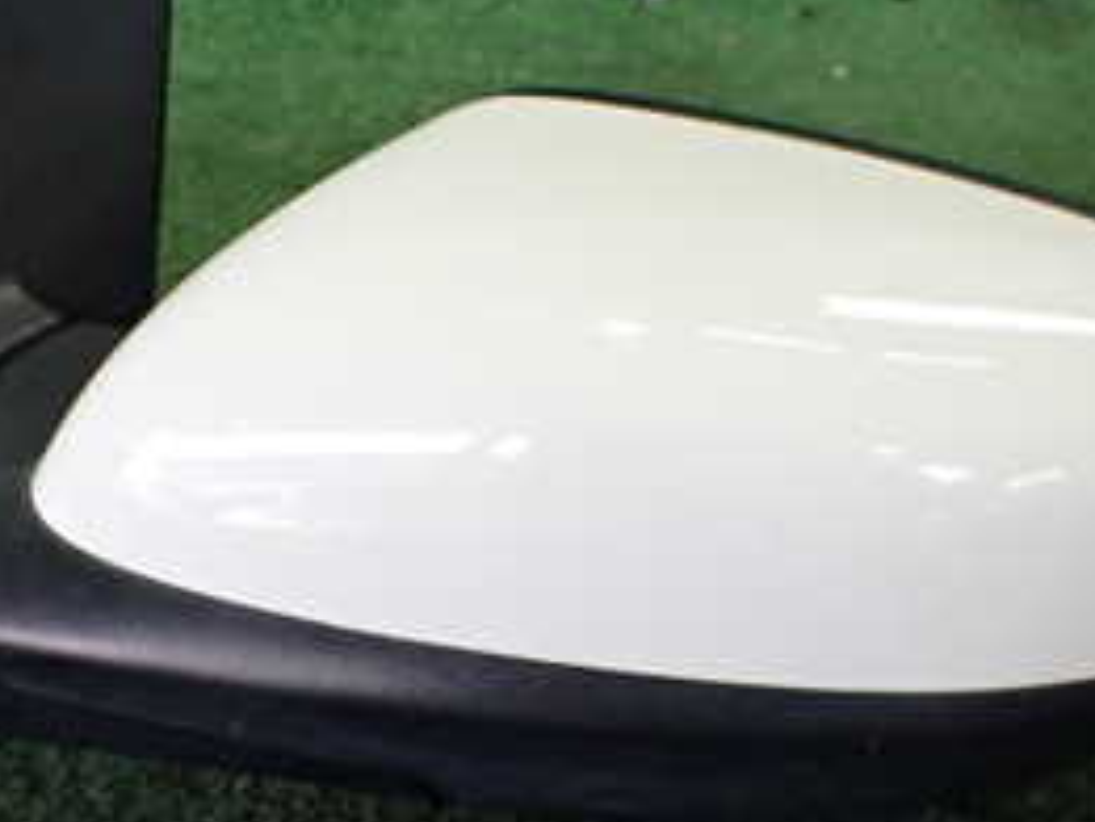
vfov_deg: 21.3
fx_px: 2184
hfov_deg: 27.6
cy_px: 524
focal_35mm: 69
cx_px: 231
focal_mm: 5.4
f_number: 2.3
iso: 500
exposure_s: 1/125
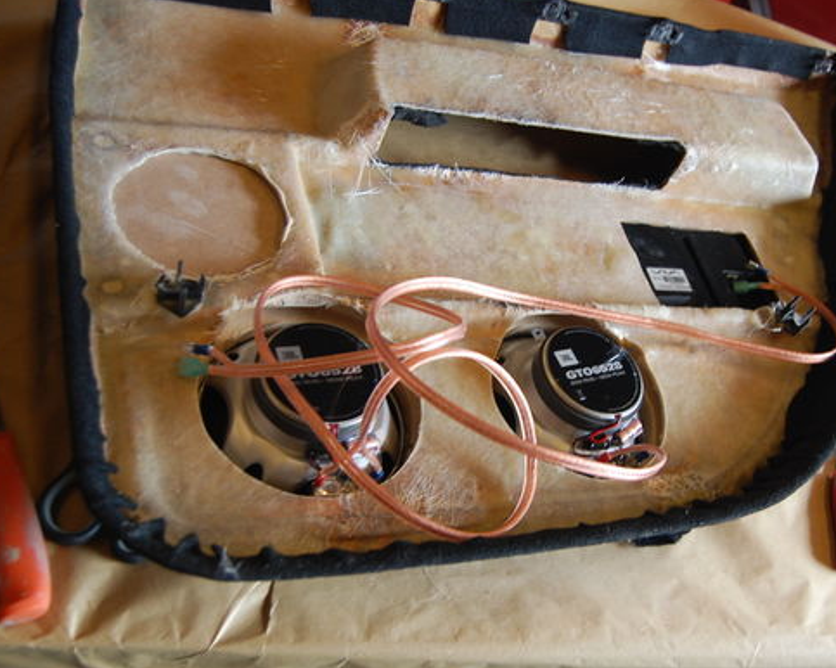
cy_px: 358
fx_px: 1014
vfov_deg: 36.4
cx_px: 504
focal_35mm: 41
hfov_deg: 44.6
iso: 400
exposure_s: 1/50
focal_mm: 22
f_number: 3.8
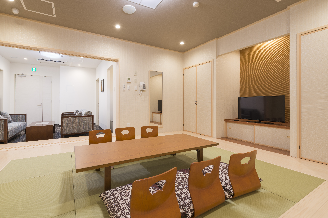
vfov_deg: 73.7
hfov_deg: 96.4
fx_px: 146
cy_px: 108
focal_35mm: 16
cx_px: 147
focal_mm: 14
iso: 100
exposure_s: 1/1.67
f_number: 11
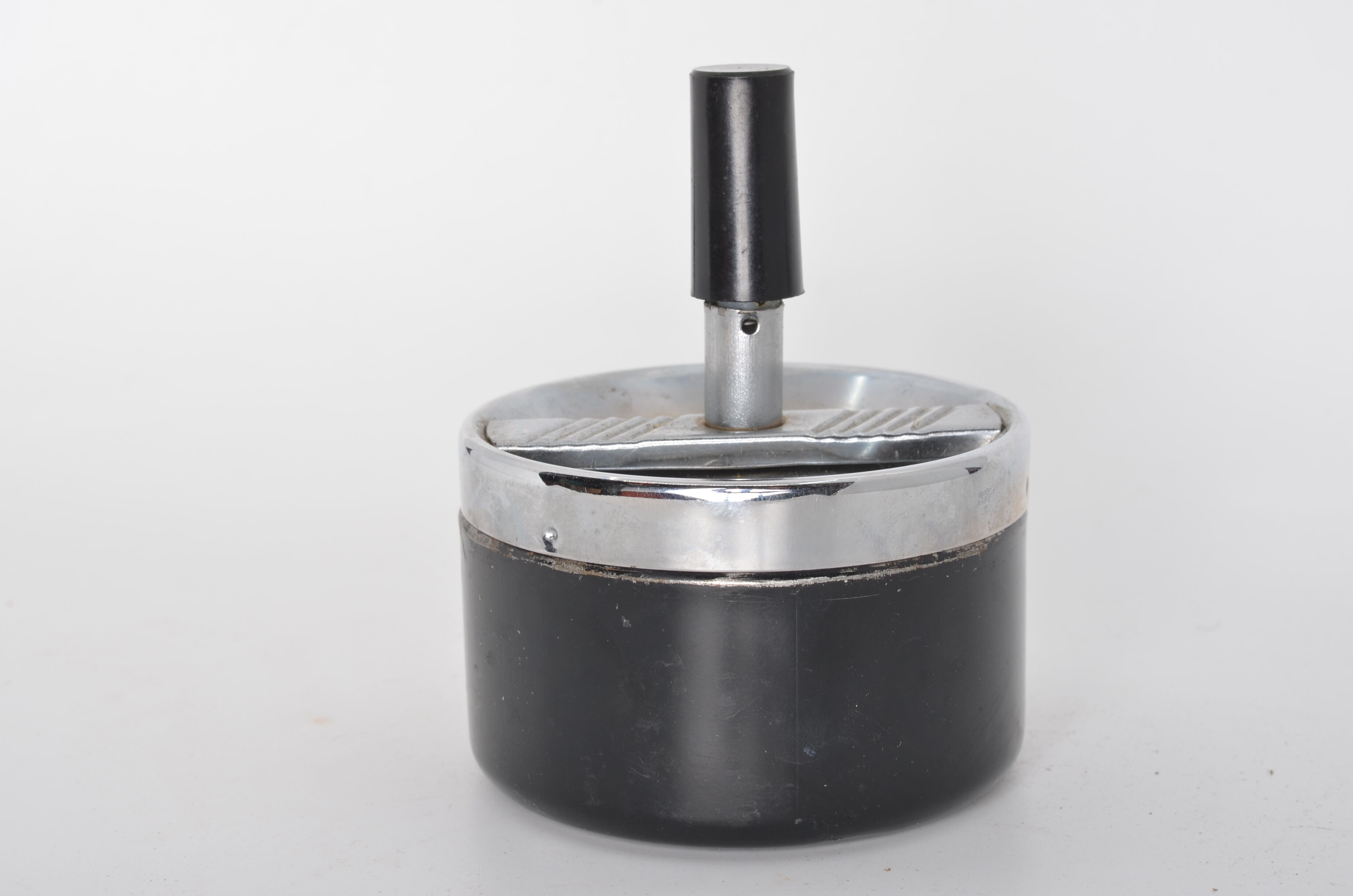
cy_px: 448
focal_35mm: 75
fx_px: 2813
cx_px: 676
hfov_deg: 27.0
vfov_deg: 18.1
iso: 100
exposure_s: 1/125
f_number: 11
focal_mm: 50
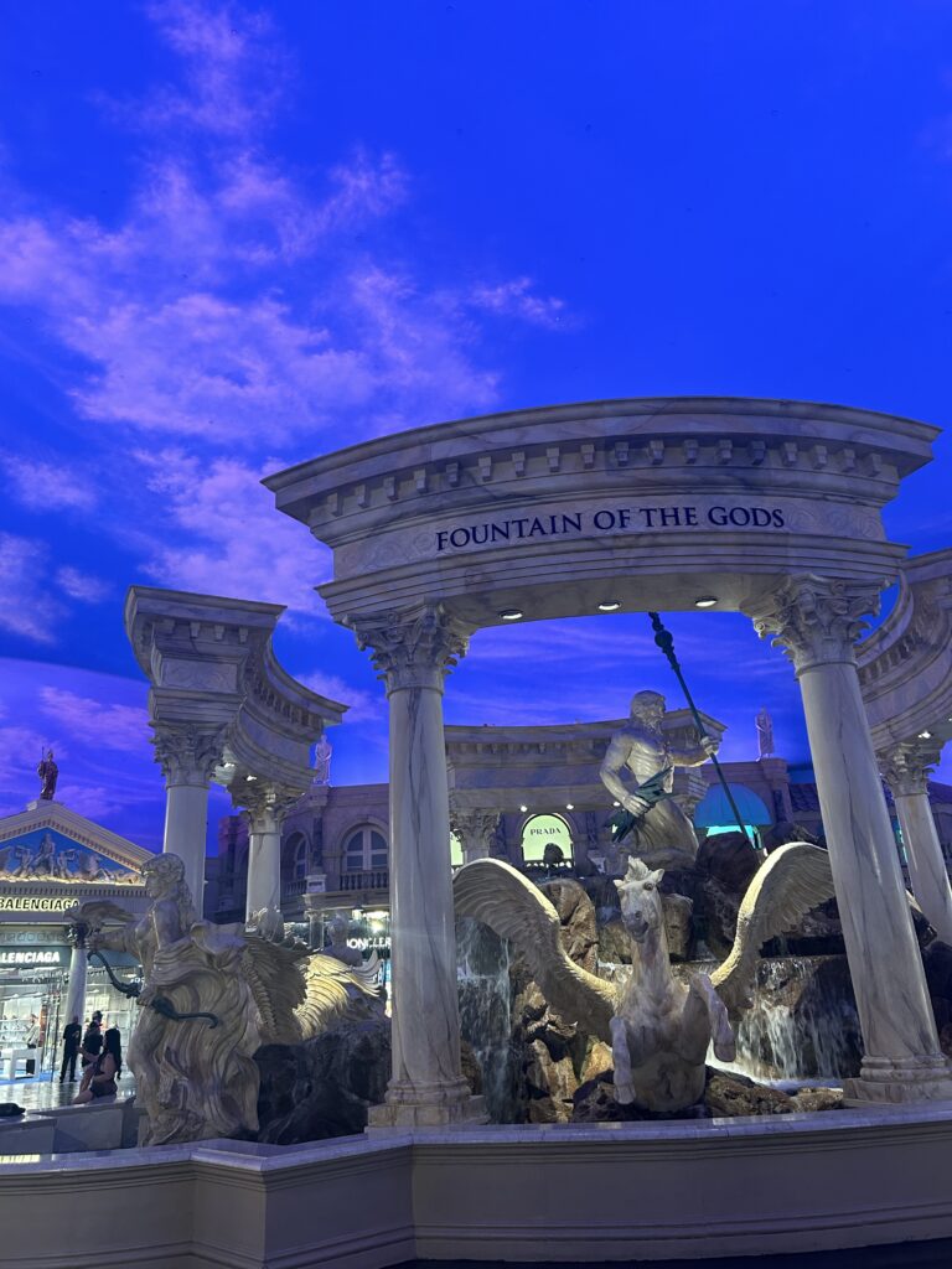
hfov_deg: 53.1
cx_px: 476
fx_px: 953
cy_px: 634
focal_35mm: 26
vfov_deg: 67.3
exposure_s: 1/60
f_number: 1.5
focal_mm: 5.7
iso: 200
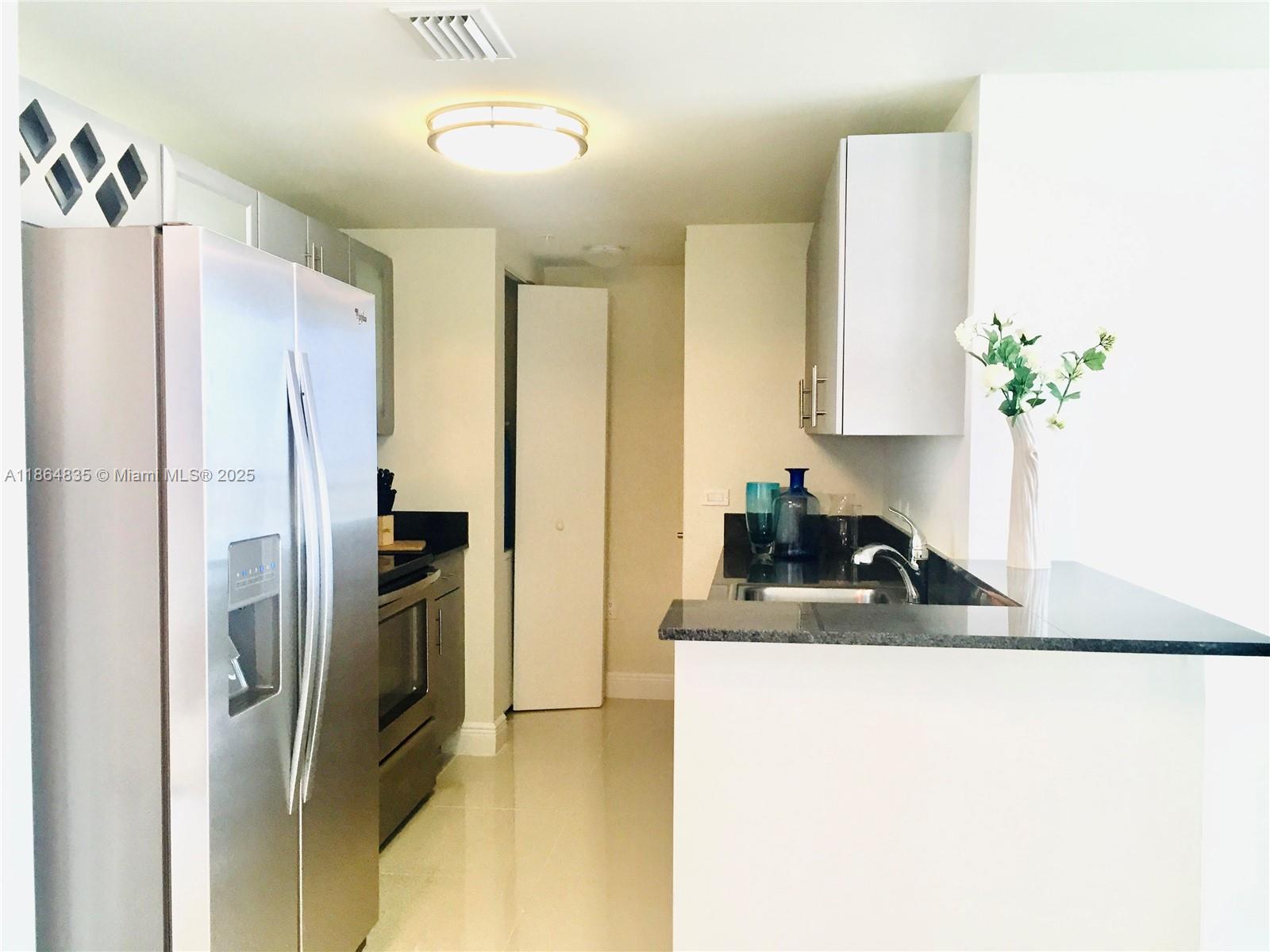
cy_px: 476
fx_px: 1064
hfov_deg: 61.7
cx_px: 635
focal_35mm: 29
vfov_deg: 48.2
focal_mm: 4.15
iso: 32
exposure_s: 1/30
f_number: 2.2
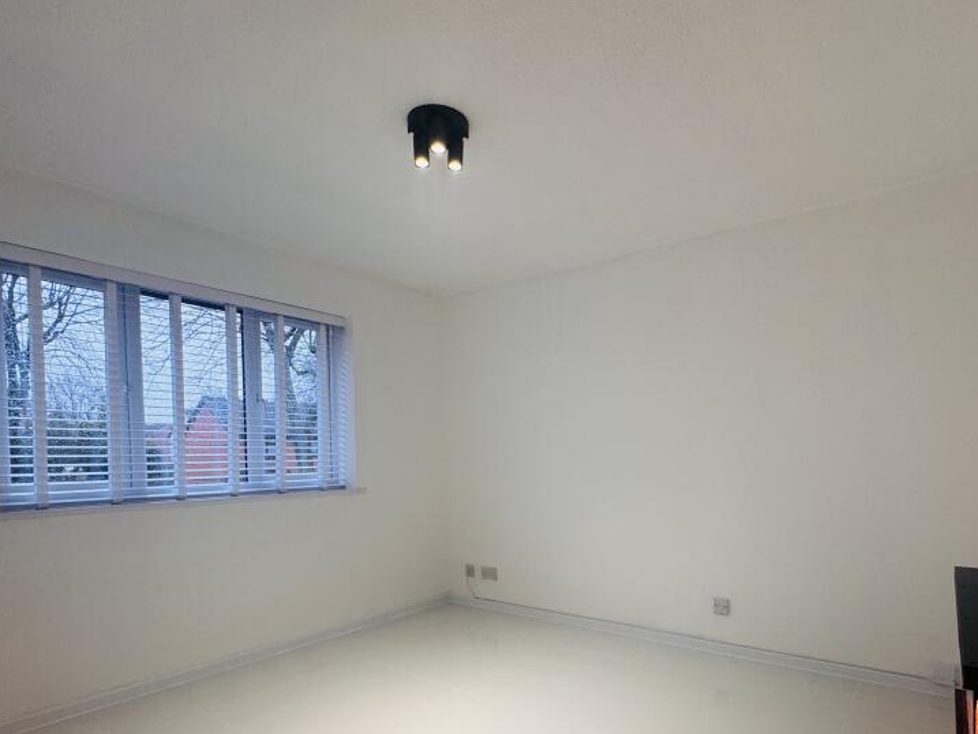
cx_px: 558
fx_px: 565
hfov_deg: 81.3
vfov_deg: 64.7
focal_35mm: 20
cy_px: 475
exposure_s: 1/101
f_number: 2.2
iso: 160
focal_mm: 2.22
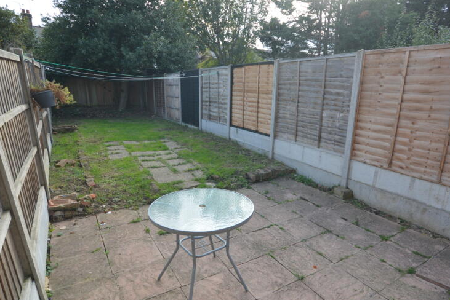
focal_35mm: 21
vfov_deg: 59.5
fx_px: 263
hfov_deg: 80.8
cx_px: 252
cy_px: 160
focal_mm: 10
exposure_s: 1/160
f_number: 5.6
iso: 200
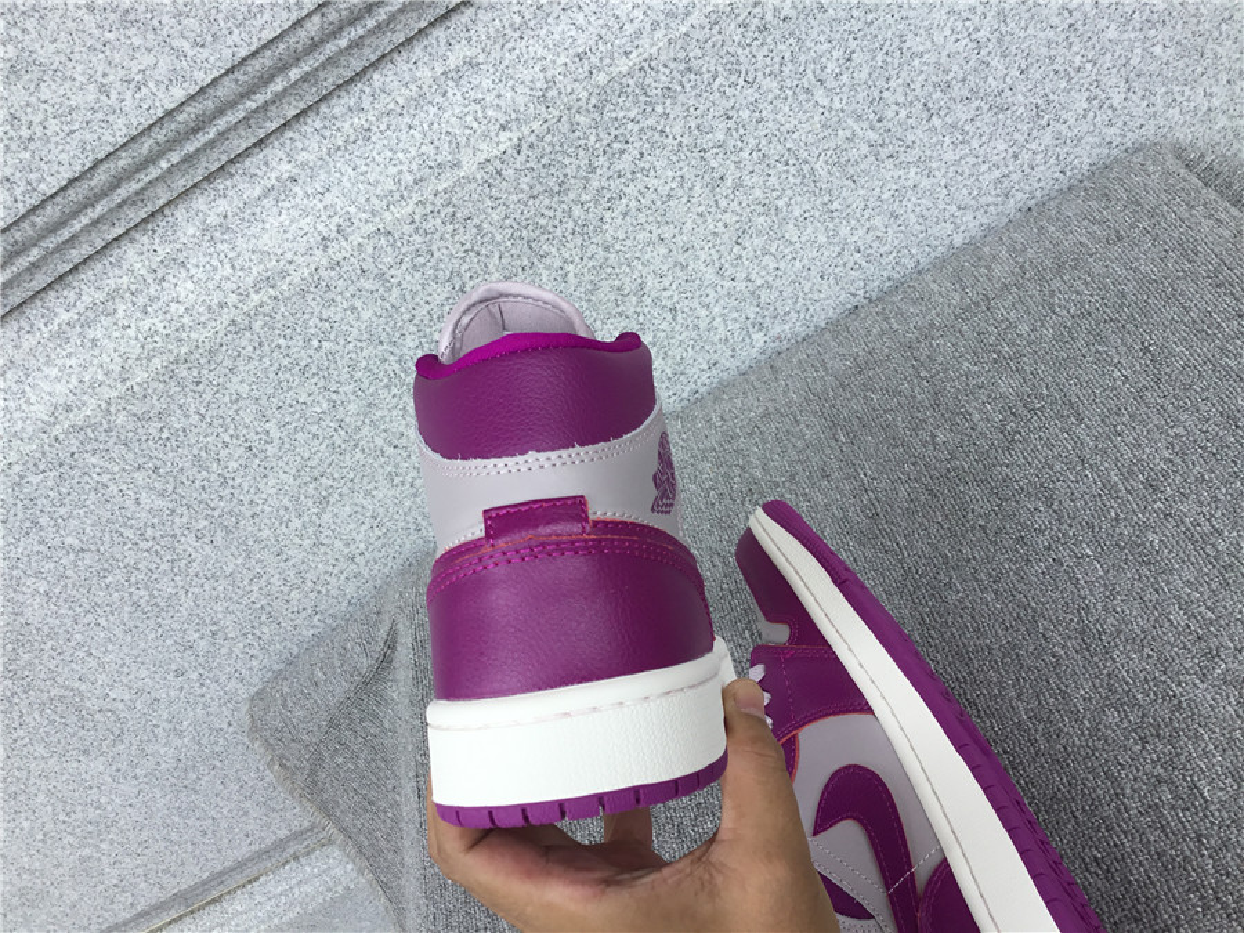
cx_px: 622
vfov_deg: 45.4
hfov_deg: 58.4
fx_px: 1114
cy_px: 466
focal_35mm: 31
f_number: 2.4
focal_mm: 3.3
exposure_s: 1/306
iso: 25
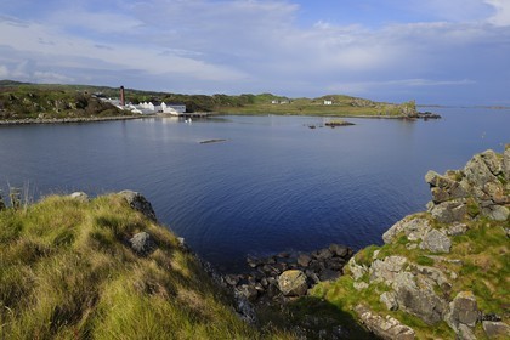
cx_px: 255
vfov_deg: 53.1
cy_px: 170
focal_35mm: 24
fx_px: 340
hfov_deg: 73.7
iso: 200
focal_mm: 24
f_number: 14
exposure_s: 1/160
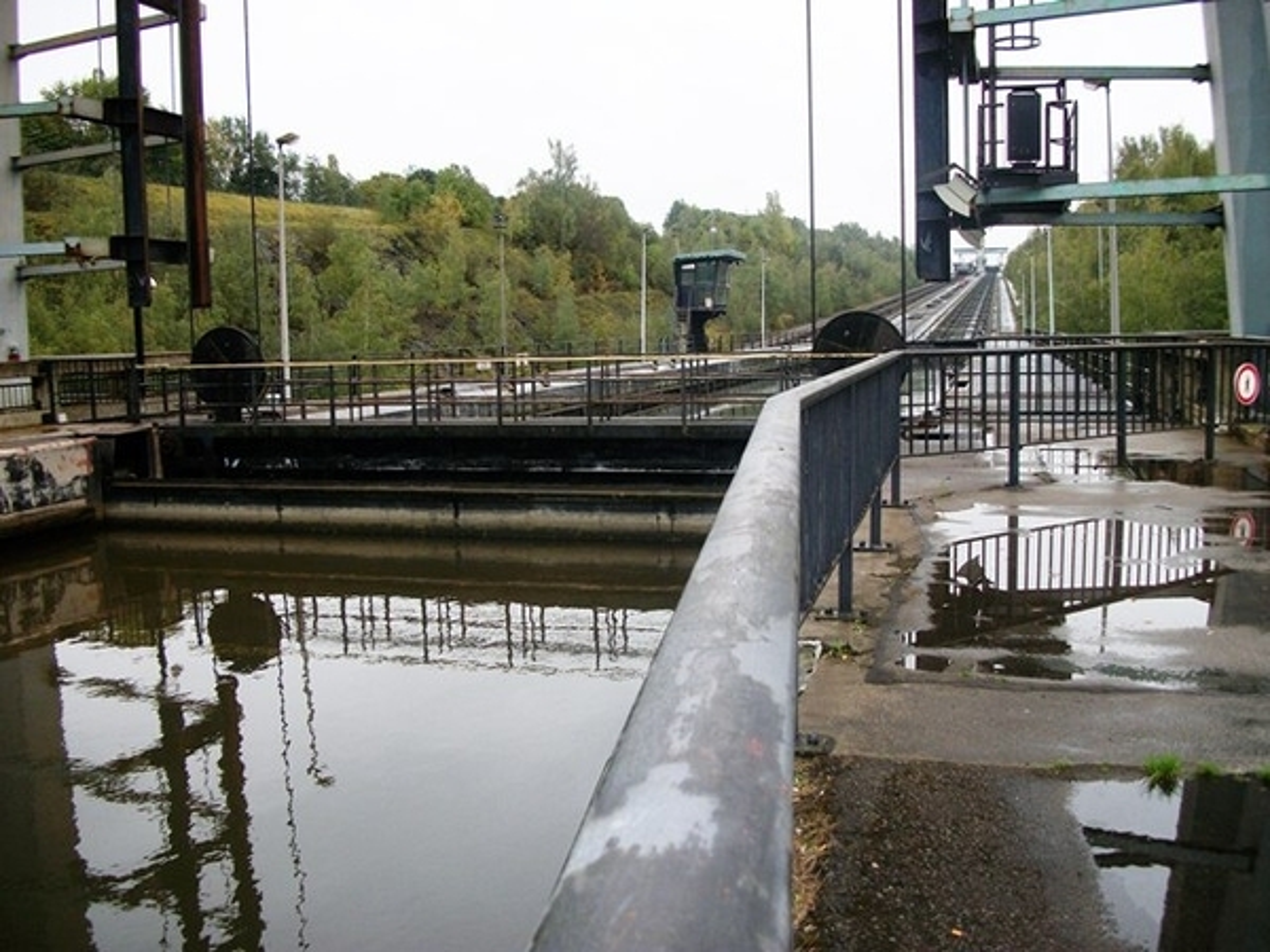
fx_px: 1174
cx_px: 635
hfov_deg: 56.8
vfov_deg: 44.2
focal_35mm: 32
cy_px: 476
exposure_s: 1/160
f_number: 2.9
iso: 80
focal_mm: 5.7
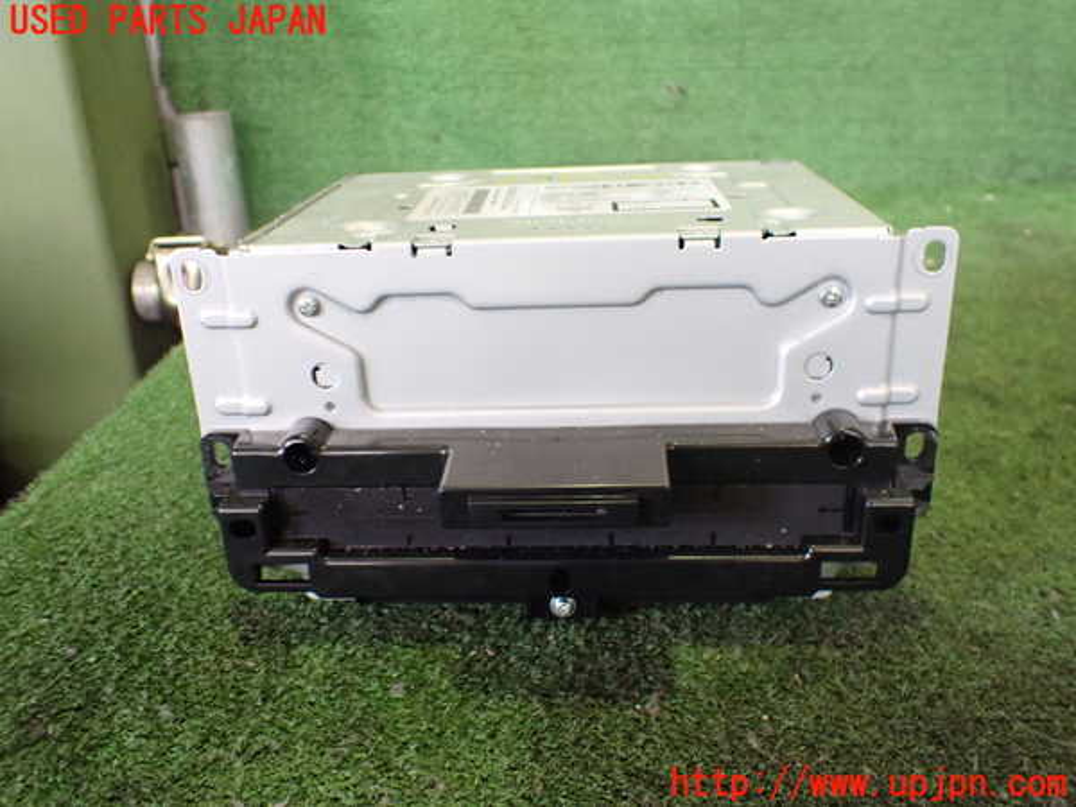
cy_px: 404
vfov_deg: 46.8
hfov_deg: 60.0
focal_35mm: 30
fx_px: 933
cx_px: 538
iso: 800
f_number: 2.3
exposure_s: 1/80
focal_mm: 5.4
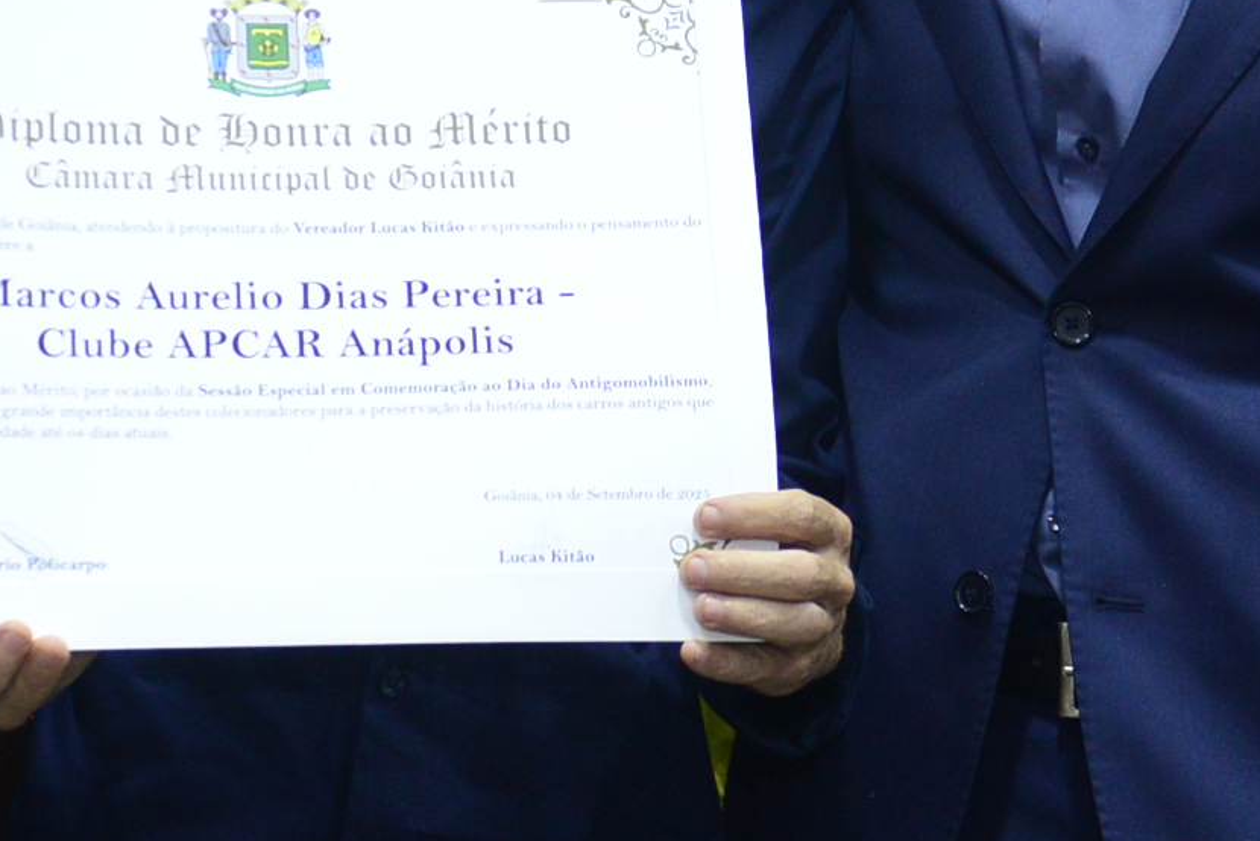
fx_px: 6092
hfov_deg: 11.8
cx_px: 668
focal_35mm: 174
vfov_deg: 7.9
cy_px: 146
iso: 2000
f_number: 3.2
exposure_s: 1/125
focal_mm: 48
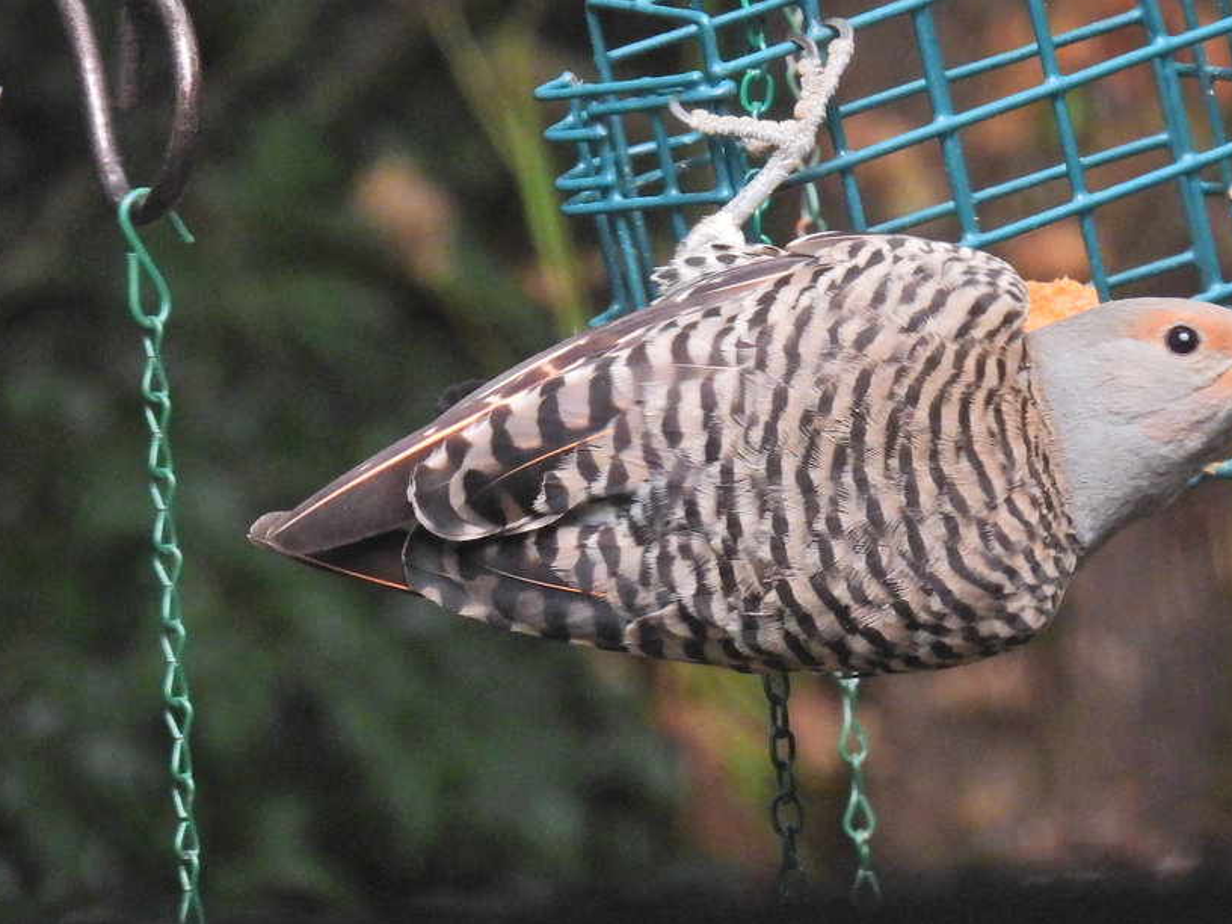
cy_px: 254
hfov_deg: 1.5
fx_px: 47478
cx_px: 667
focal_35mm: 1334
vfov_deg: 1.1
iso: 800
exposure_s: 1/160
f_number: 5.6
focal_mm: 152
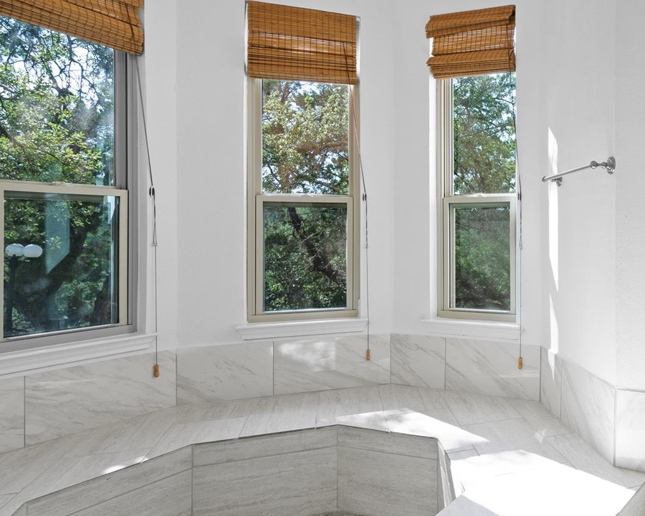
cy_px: 225
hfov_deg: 51.2
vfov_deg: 49.9
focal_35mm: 29
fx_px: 554
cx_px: 614
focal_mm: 16
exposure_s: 1/3
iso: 100
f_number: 9
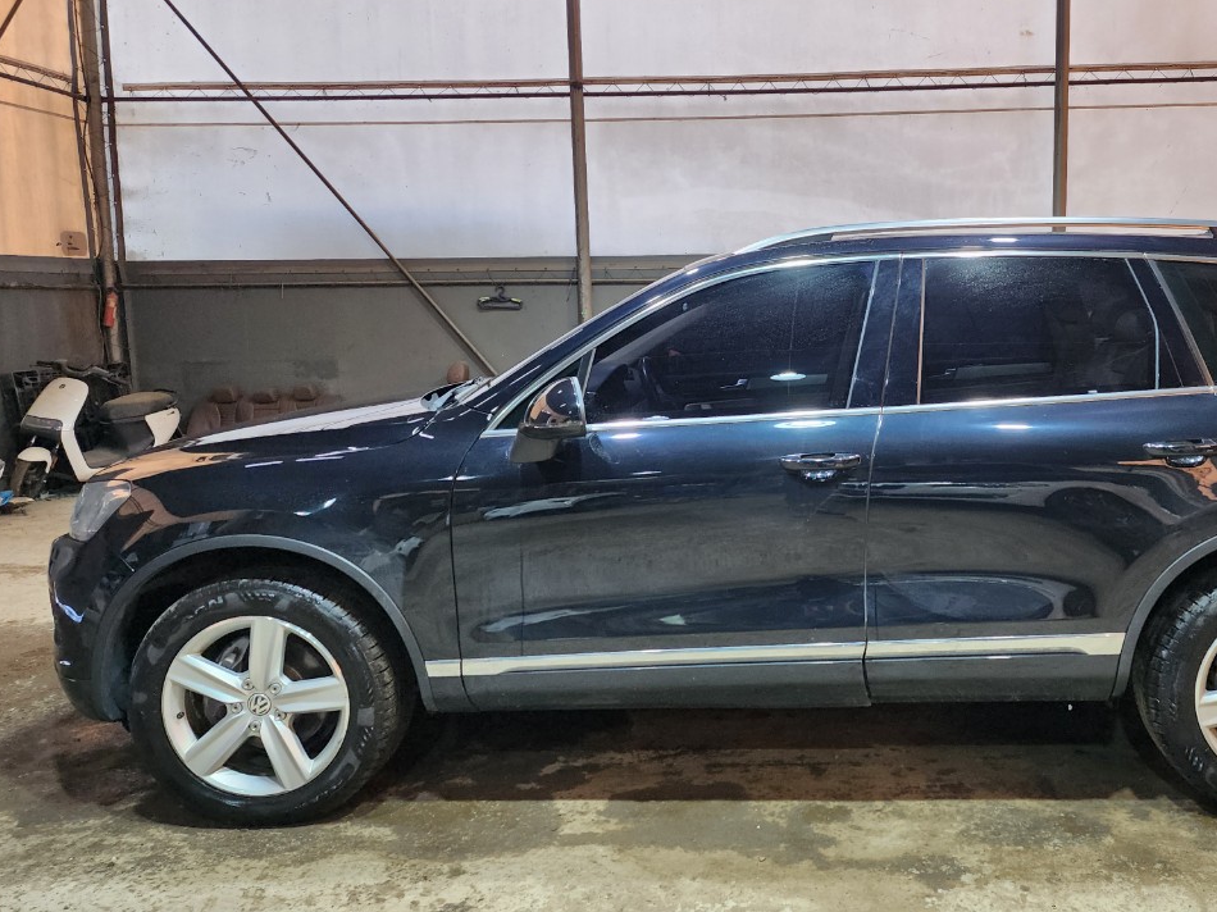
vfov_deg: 45.3
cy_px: 401
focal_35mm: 31
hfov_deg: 57.1
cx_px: 807
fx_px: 1090
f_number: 1.8
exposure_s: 1/120
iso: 160
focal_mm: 6.4
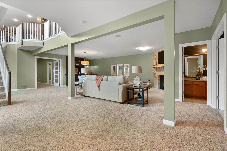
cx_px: 114
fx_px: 101
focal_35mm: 16
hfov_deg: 96.7
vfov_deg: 73.7
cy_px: 76
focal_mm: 8
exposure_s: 1/4
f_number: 8
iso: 400
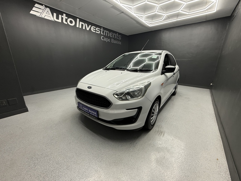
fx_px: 97
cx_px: 120
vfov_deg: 85.7
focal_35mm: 14
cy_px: 90
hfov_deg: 102.1
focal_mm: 2.22
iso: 100
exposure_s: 1/100
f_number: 2.2
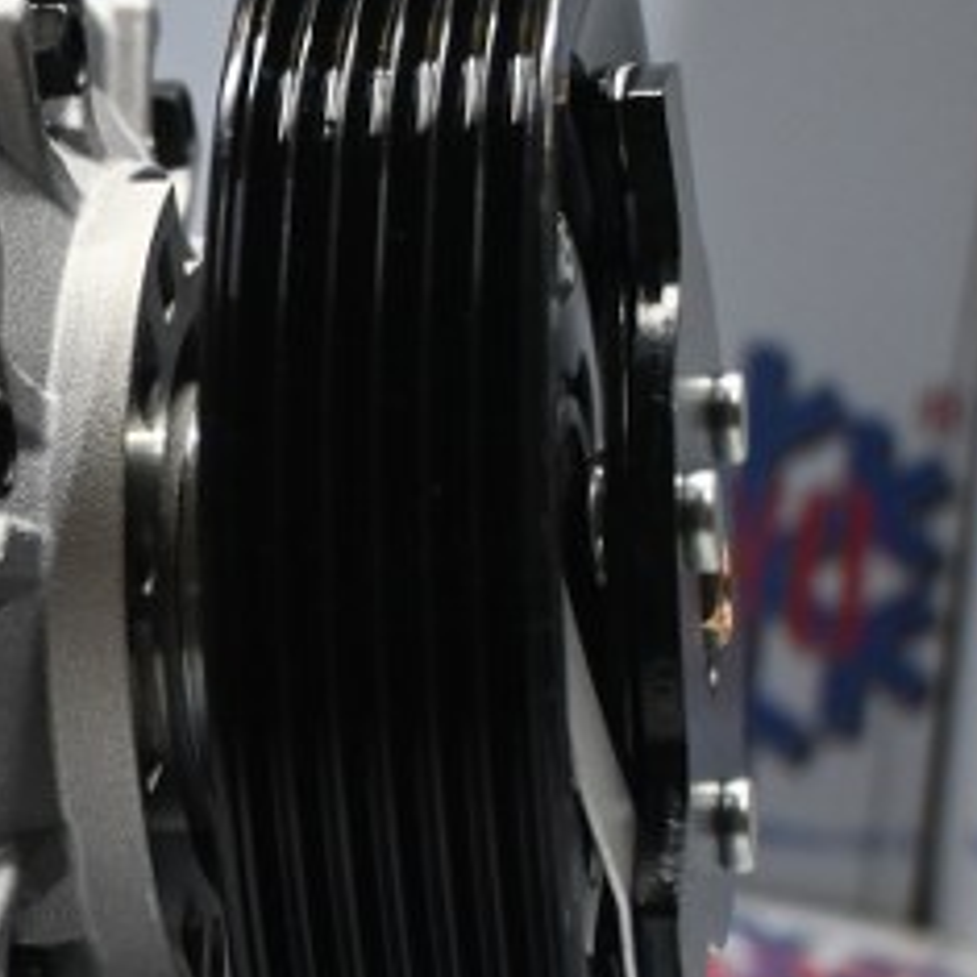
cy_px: 622
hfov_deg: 15.0
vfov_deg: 16.0
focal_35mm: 108
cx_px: -424
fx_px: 3463
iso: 1400
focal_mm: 25
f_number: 4.2
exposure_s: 1/125
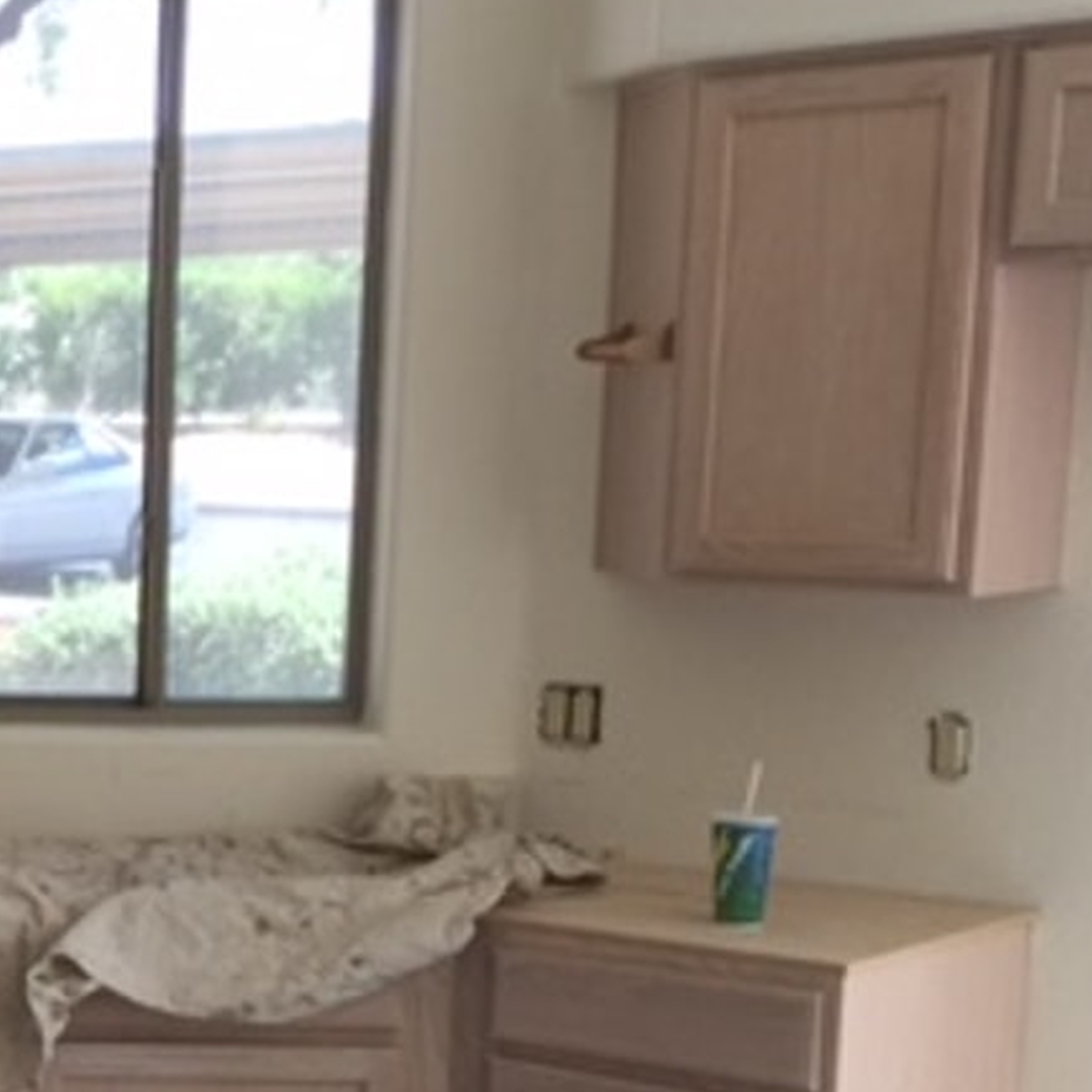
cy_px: 905
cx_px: -458
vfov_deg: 21.6
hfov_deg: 19.6
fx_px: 2820
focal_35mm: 79
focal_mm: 4.15
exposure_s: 1/30
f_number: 2.2
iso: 32
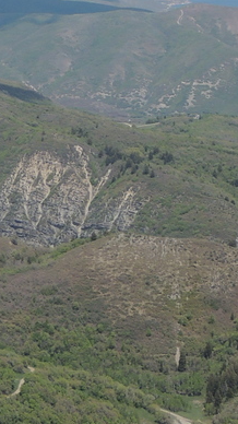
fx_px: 1898
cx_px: 371
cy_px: 84
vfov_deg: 12.7
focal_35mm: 169
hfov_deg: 7.1
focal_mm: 8.3
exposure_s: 1/1250
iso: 100
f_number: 3.5
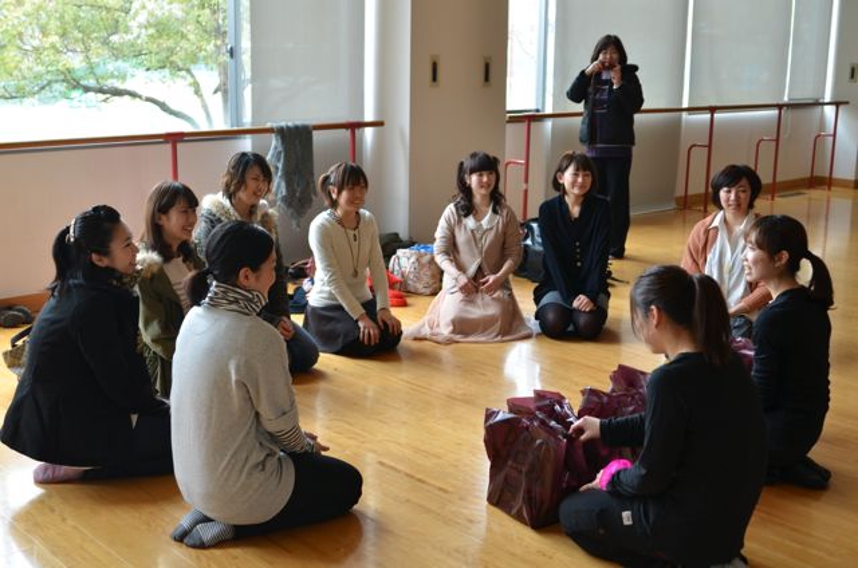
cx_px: 429
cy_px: 284
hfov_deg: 46.5
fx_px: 999
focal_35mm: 42
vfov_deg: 31.8
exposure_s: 1/80
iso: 200
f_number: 2.8
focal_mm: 28
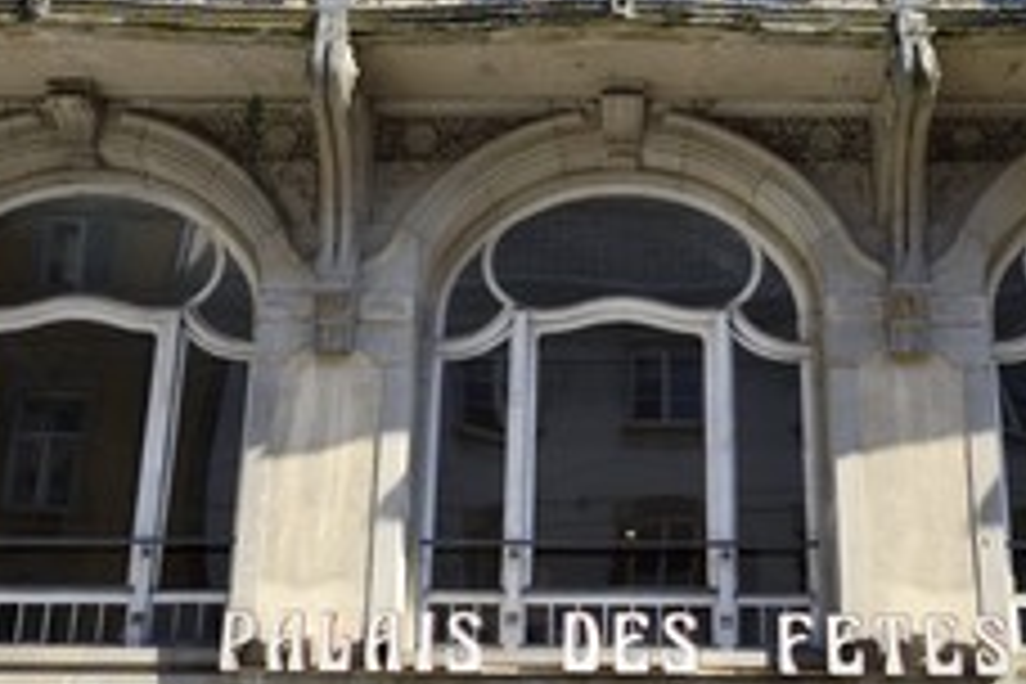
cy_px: 153
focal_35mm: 59
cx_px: 616
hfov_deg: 33.8
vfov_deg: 22.7
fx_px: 1681
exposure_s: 1/250
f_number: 8
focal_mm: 32
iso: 200
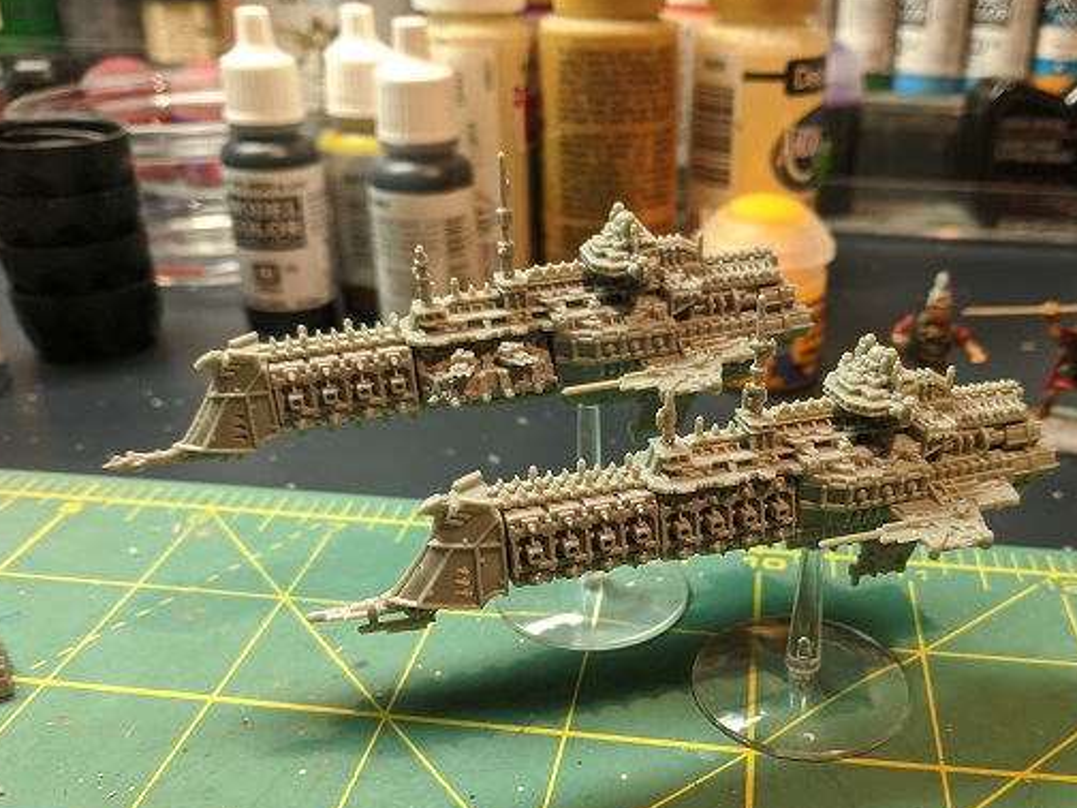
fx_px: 1027
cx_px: 650
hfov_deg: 54.9
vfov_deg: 42.7
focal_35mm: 33
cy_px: 498
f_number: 2
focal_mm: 4.67
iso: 189
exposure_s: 1/120
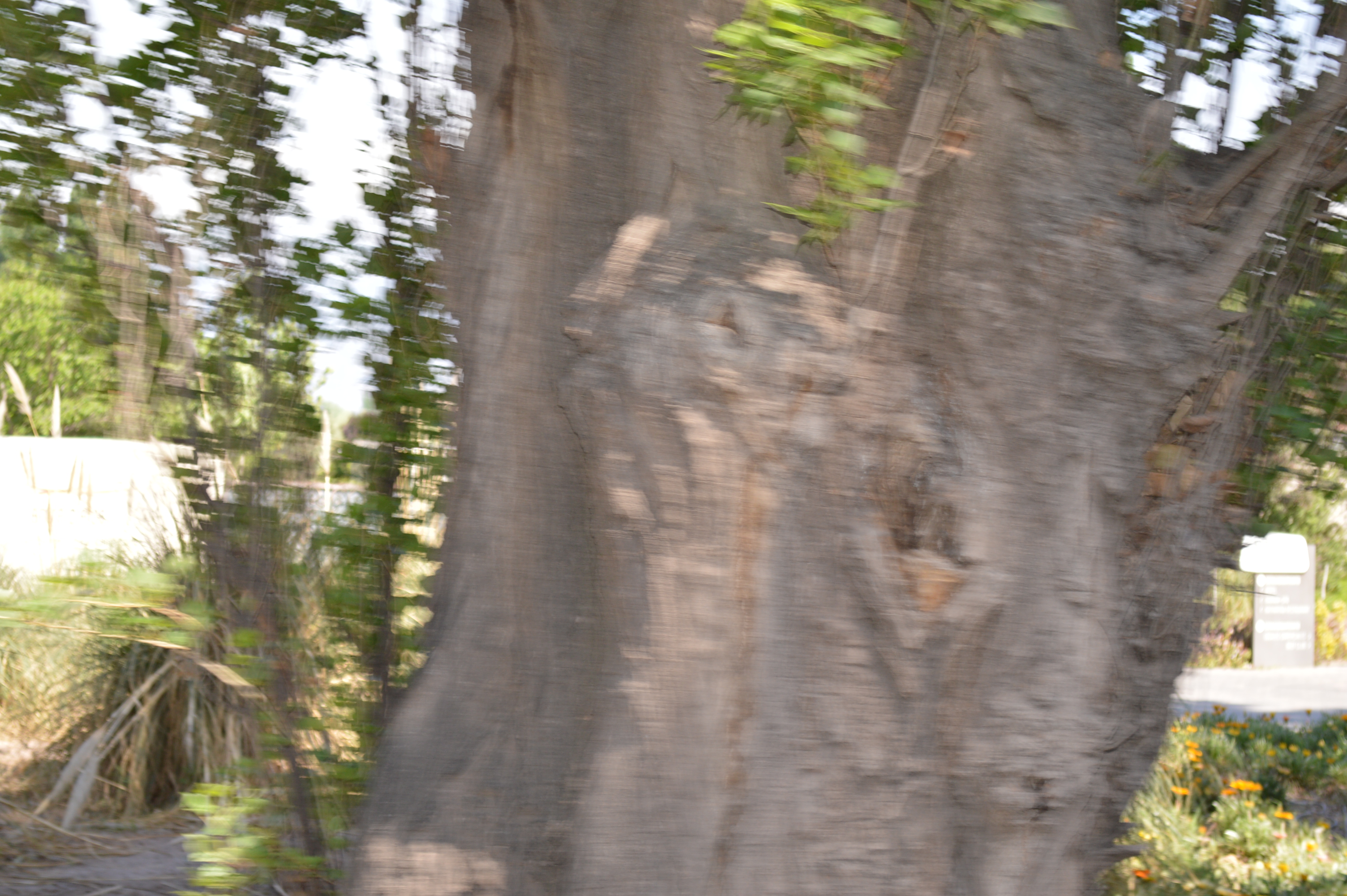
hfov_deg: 28.1
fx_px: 2692
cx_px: 674
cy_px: 448
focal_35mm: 72
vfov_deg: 18.9
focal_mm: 48
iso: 140
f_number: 5.6
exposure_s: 1/125
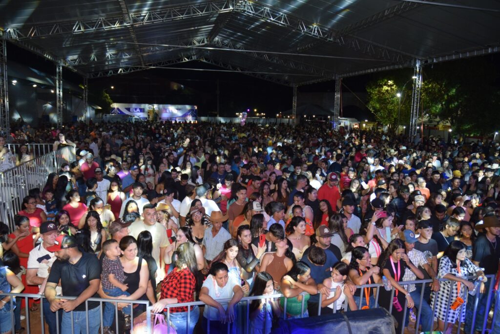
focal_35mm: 27
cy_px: 167
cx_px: 250
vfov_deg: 48.0
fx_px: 375
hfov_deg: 67.4
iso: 800
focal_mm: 18
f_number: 4.5
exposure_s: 1/80
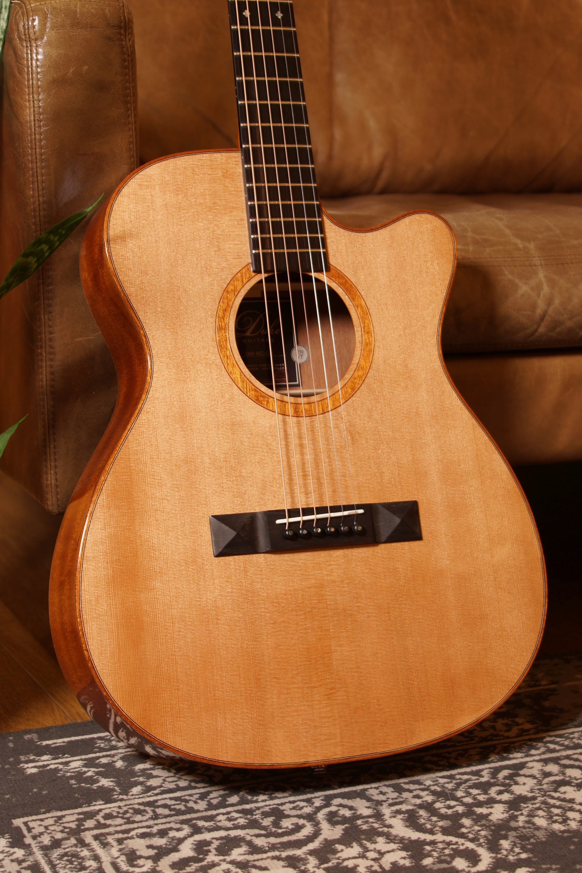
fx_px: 1552
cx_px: 280
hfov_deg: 21.2
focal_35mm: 64
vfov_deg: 31.4
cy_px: 445
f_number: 5
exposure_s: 1/13
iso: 100
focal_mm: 40
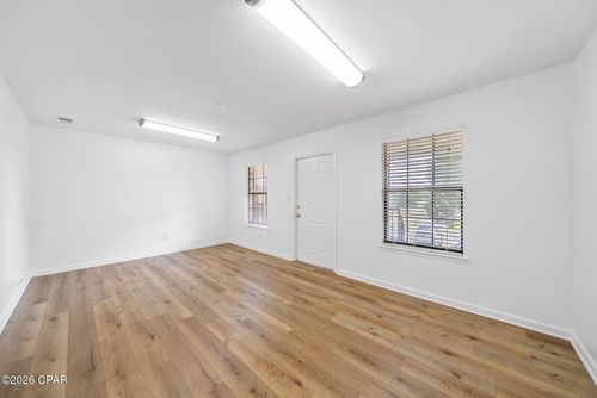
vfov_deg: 90.1
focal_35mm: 12
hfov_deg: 112.6
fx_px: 199
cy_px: 199
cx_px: 298
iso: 80
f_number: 7.1
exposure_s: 1/4
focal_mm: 12
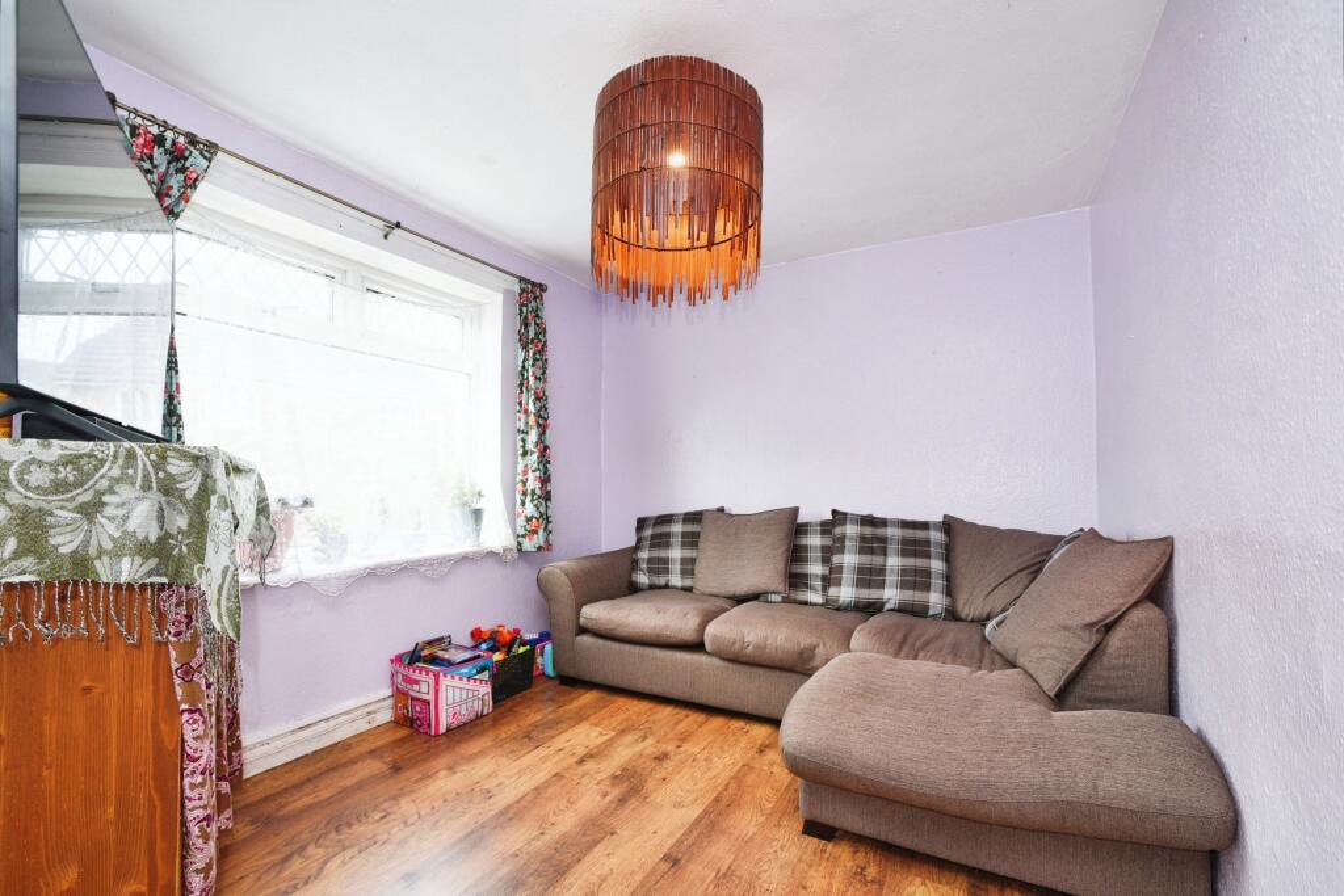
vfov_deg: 77.3
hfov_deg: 100.4
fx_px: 560
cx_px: 672
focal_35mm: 15
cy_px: 448
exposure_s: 1/15
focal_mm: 15
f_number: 10
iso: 500
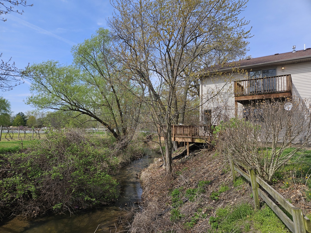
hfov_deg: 73.9
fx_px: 207
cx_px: 156
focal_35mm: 23
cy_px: 116
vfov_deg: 58.9
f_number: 1.8
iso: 25
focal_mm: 5.4
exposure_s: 1/1422
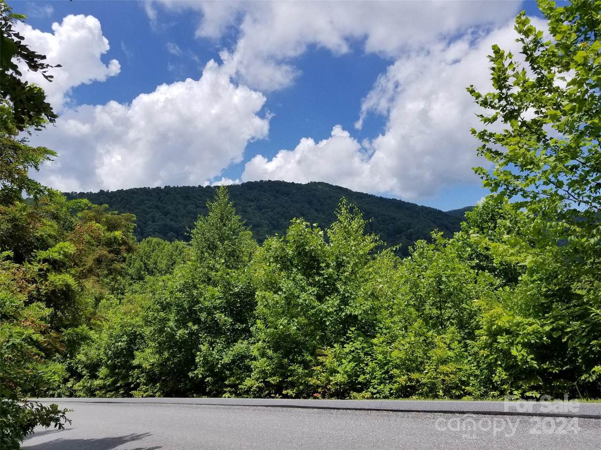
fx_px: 451
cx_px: 300
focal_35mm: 26
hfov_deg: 67.3
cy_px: 225
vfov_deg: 53.1
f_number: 1.7
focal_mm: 4.25
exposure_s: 1/3256
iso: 50
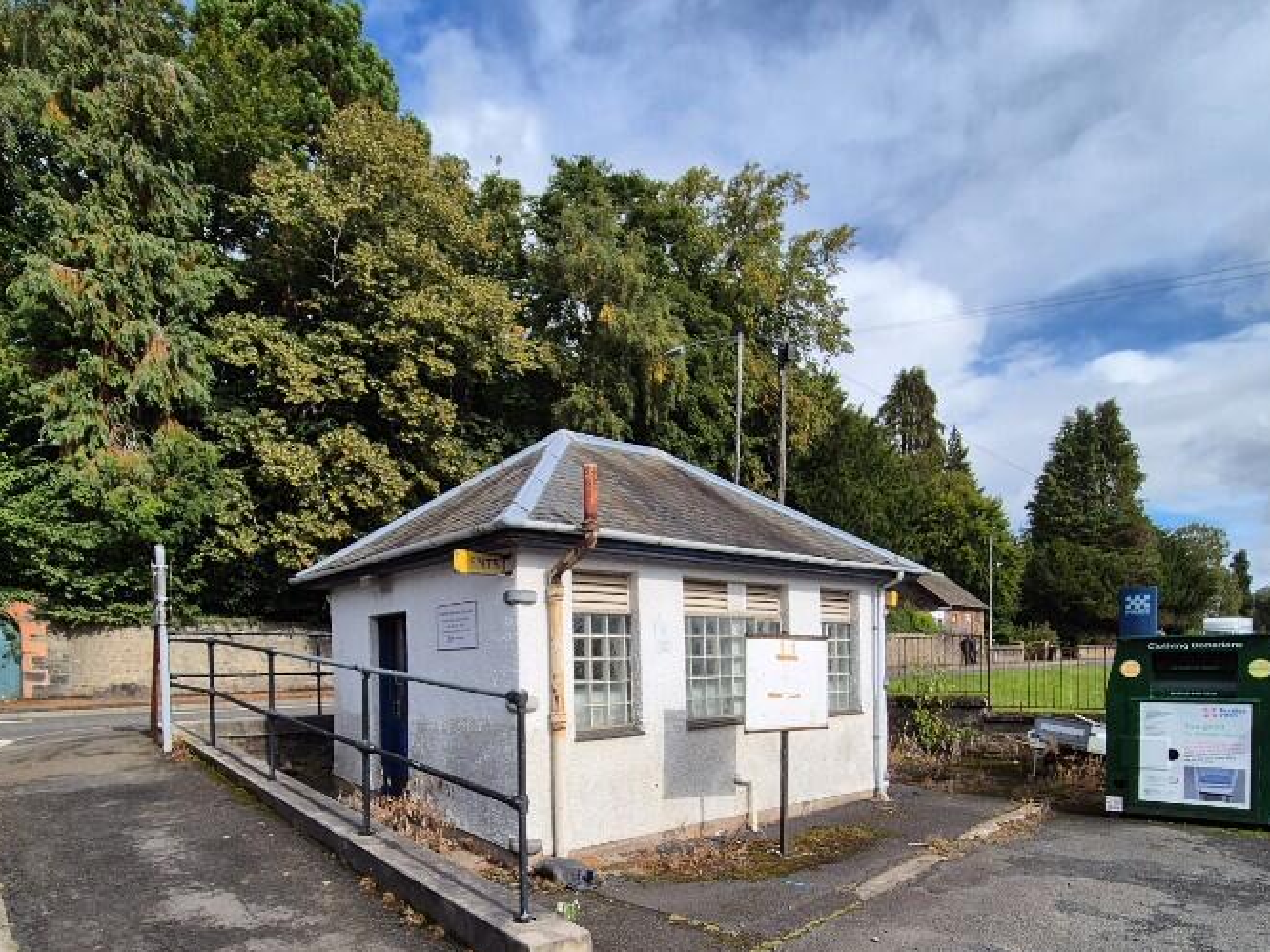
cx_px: 597
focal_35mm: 20
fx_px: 734
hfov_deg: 81.7
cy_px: 700
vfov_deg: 62.6
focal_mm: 2.2
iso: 50
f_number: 2.2
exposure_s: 1/2288
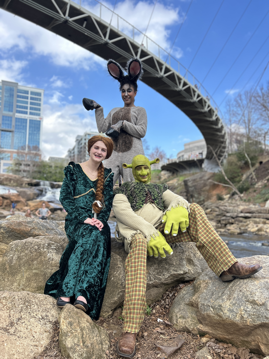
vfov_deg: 67.3
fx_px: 269
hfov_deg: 53.1
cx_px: 134
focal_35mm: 26
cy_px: 180
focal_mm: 5.7
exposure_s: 1/1597
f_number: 1.5
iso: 50
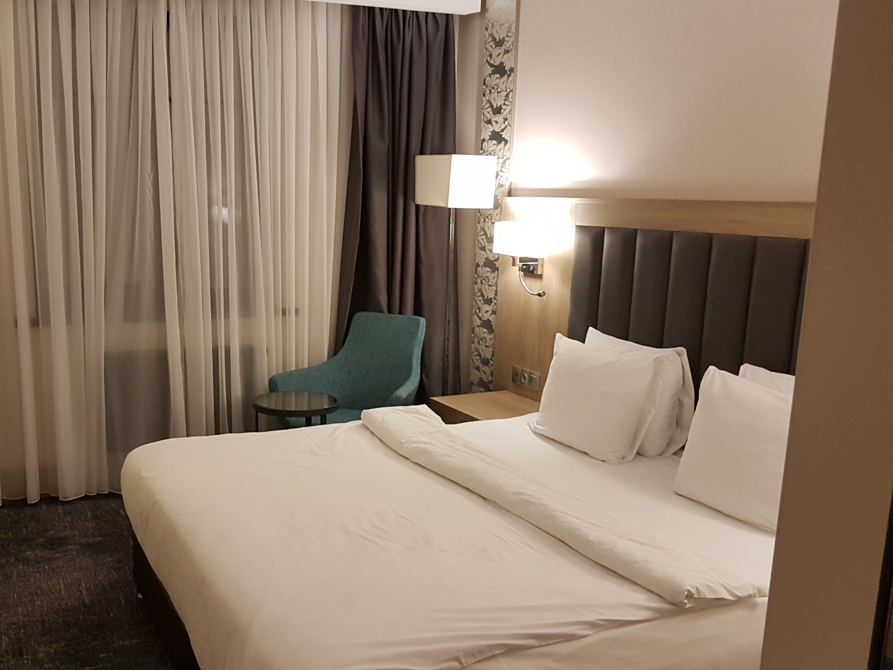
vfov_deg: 42.9
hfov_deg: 54.7
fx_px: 851
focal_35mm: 33
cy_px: 354
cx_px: 336
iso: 160
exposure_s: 1/24
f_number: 1.7
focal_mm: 4.2
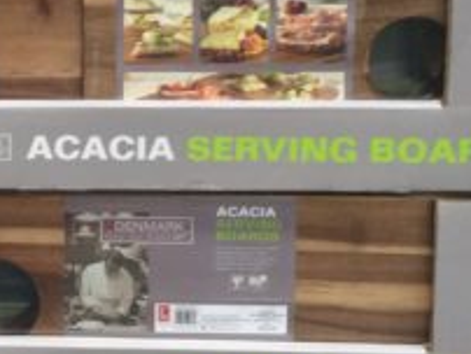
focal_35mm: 110
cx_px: -138
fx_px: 1498
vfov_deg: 13.3
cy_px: 16
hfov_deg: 16.9
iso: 125
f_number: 2.2
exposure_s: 1/30
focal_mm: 4.15
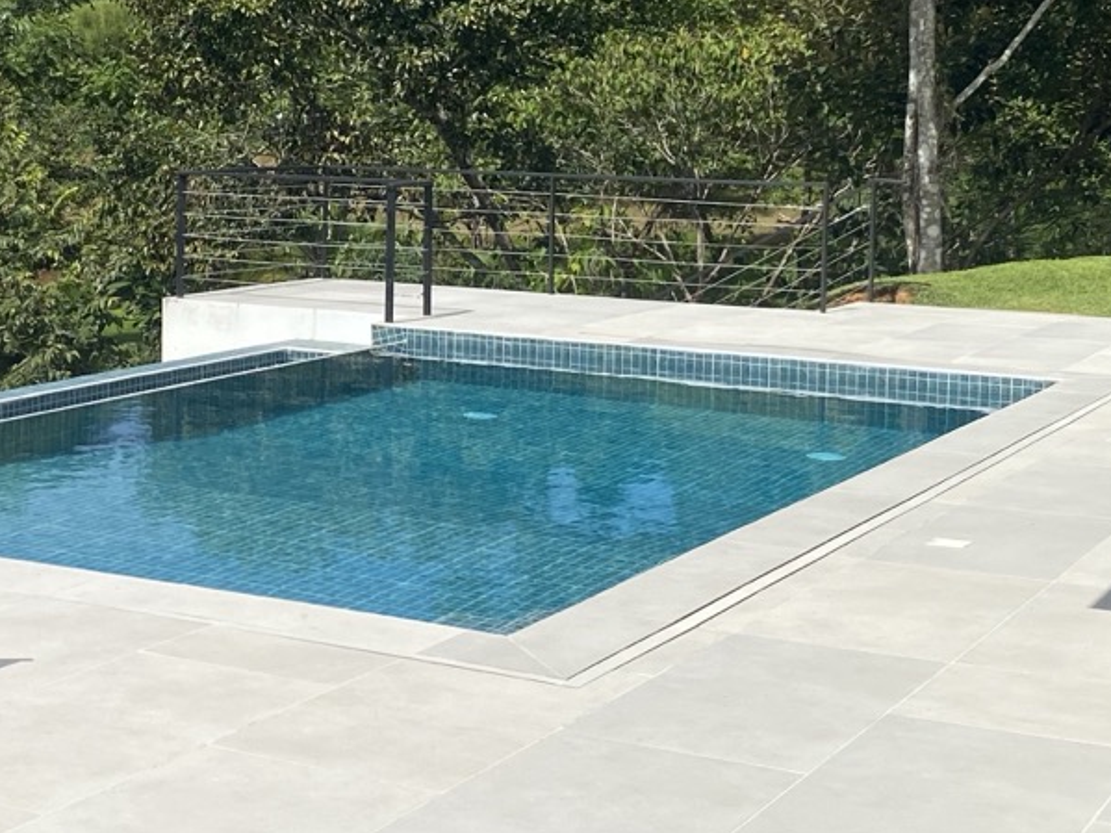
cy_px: 138
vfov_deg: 20.7
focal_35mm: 70
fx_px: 2246
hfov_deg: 27.4
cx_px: 289
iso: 32
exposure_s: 1/6061
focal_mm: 4.25
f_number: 1.8
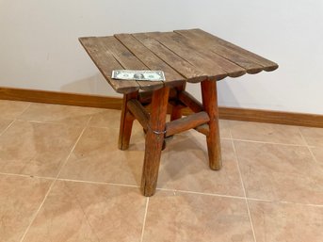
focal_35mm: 29
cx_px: 162
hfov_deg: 61.7
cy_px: 121
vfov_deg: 48.2
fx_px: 271
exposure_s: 1/60
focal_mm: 3
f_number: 1.8
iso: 125
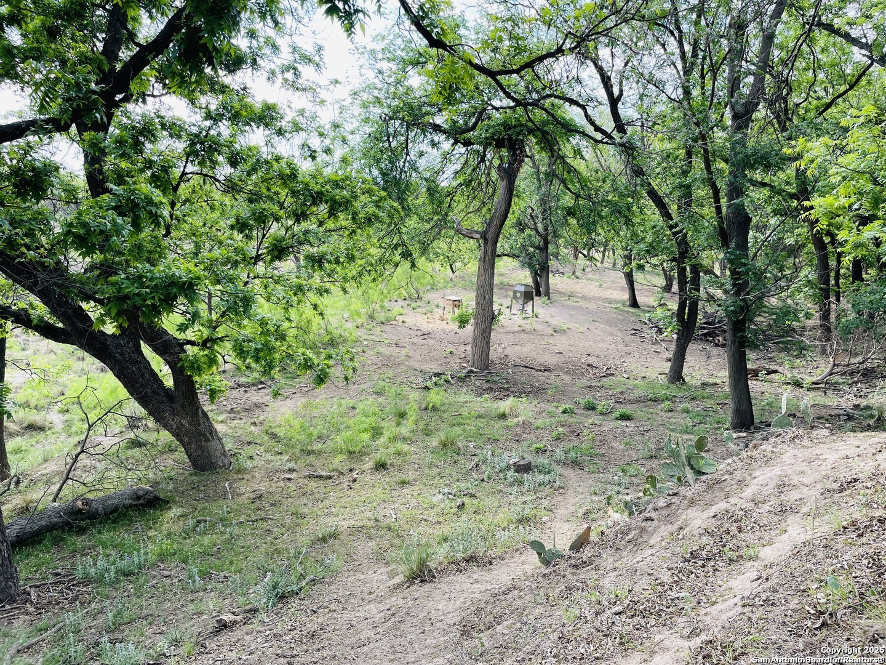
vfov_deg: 53.1
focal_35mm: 26
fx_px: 665
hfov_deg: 67.3
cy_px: 332
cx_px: 443
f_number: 1.6
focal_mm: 4.2
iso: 32
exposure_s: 1/596
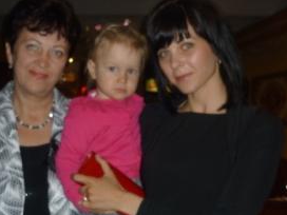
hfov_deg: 26.3
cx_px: 129
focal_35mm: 74
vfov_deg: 19.9
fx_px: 614
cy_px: 109
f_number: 3.1
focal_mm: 7.4
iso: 100
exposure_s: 1/125
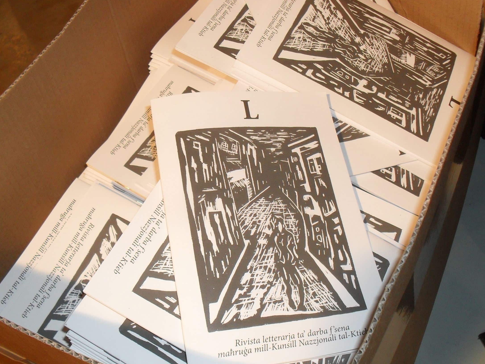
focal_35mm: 41
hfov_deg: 45.8
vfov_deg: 35.1
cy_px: 186
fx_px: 575
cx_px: 245
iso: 200
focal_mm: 6.3
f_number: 3.2
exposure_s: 1/45
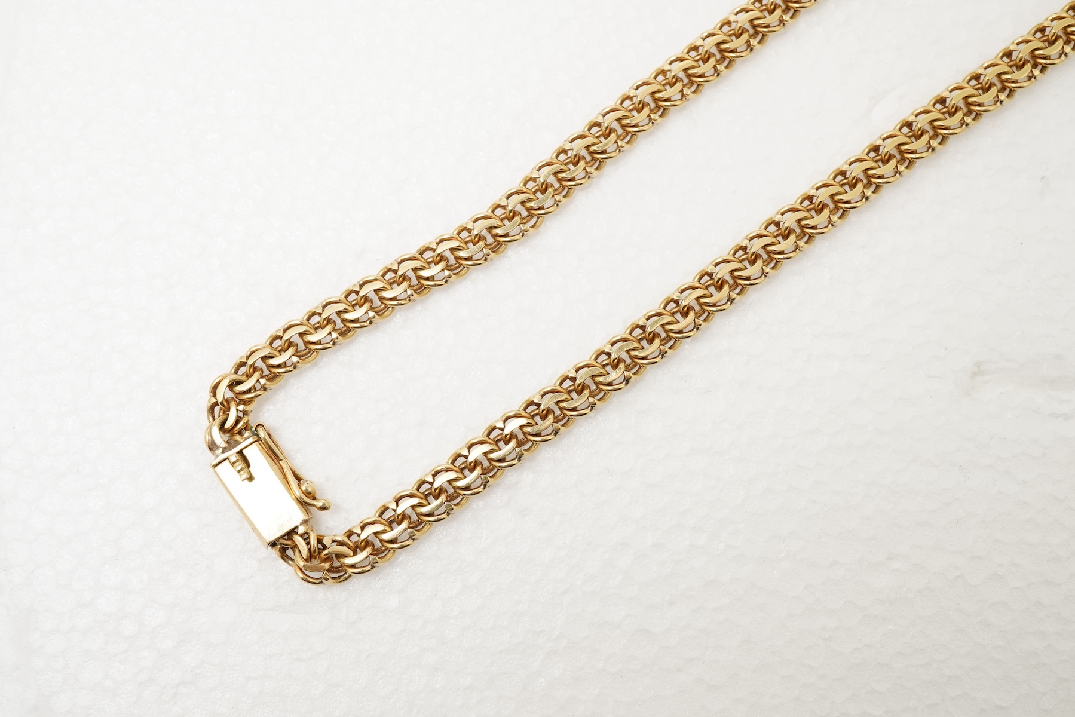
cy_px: 358
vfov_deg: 29.9
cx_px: 538
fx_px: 1344
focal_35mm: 45
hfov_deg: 43.6
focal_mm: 30
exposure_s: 1/100
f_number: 18
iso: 500
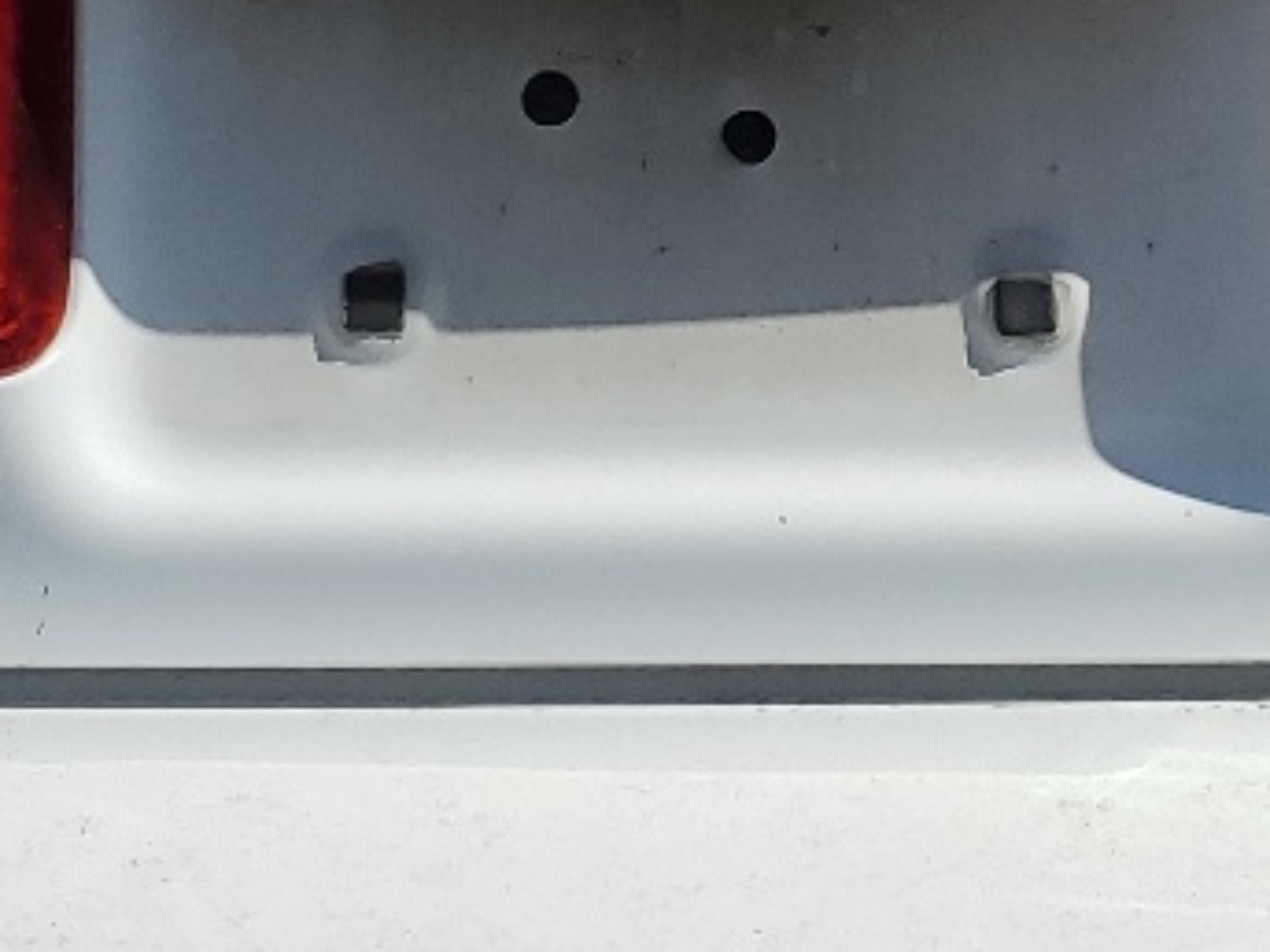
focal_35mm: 121
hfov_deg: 16.3
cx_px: 786
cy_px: 192
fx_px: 4439
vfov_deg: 12.2
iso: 50
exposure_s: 1/10000
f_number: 1.5
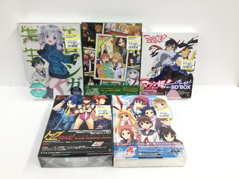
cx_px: 120
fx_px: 214
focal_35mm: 31
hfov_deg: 58.4
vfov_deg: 45.4
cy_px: 90
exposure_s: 1/30
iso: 32
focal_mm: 3.3
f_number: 2.4
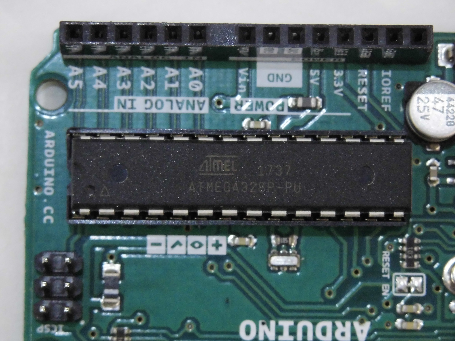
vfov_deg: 8.0
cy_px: 170
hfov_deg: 10.6
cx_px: 228
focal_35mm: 186
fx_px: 2445
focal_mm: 33.2
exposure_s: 1/200
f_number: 5.8
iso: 800
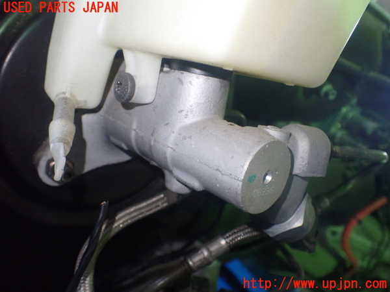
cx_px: 195
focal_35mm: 30
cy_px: 146
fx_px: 338
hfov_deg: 60.0
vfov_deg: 46.8
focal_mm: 5.4
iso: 800
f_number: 2.3
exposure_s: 1/125
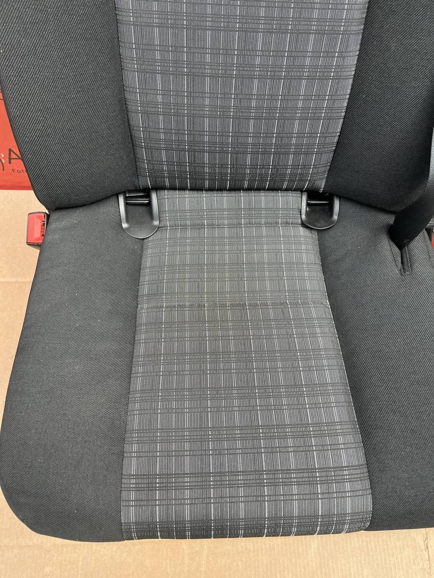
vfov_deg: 67.3
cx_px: 217
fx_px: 435
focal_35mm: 26
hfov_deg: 53.1
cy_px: 289
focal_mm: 5.1
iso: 50
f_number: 1.6
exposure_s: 1/430
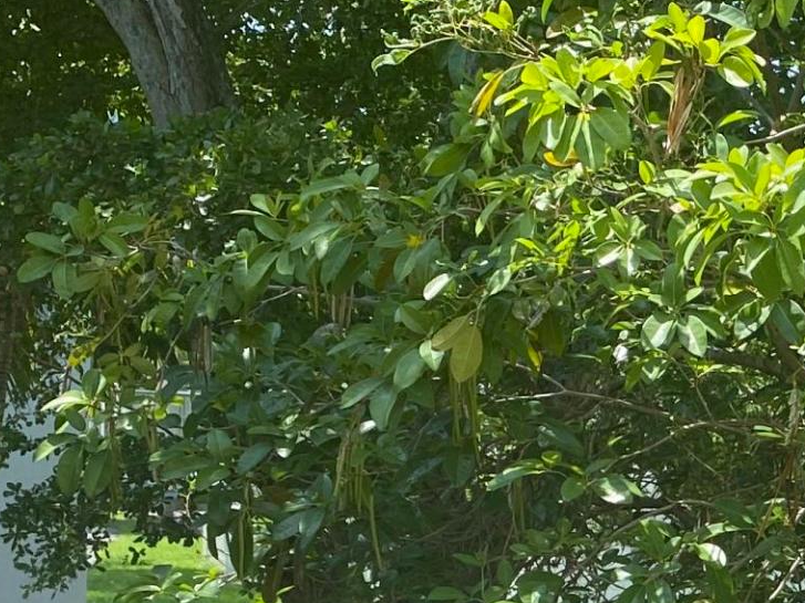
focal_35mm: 103
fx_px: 2395
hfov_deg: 18.1
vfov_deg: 14.0
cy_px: 693
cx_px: 963
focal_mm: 4.25
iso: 32
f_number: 1.8
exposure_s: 1/757
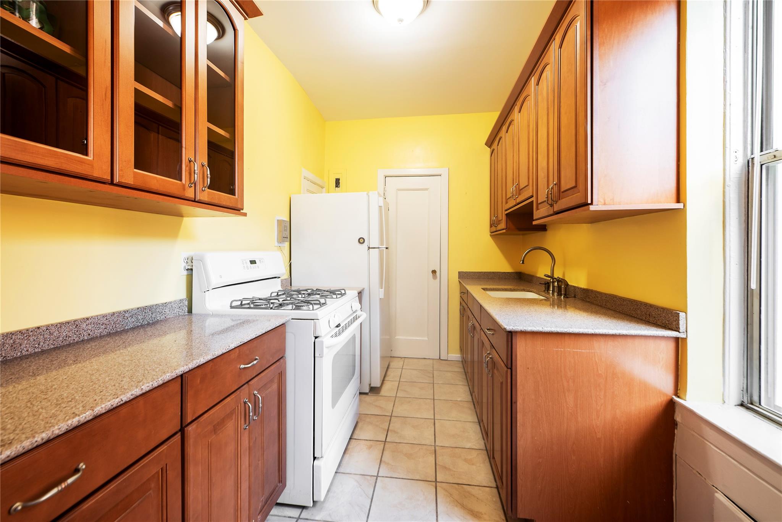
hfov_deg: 104.2
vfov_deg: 81.2
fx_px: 304
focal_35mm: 14
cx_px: 391
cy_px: 261
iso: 320
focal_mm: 14
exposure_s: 1/8
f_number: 8
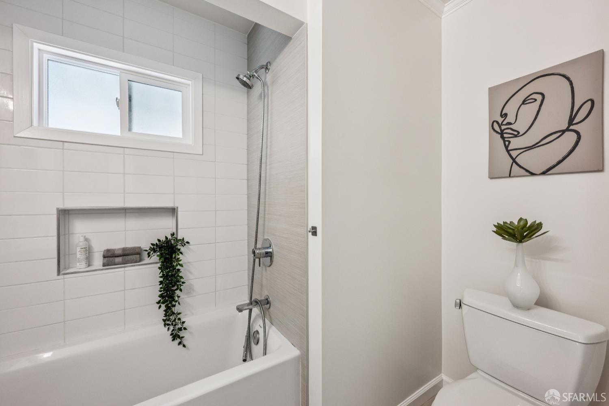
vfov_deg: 81.2
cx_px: 304
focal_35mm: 14
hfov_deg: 104.3
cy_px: 203
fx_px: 237
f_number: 8
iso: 125
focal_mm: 14
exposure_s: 1/10
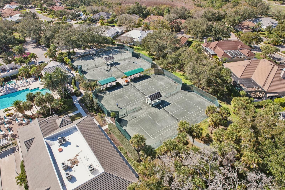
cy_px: 95
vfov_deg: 57.2
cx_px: 142
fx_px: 174
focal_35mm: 22
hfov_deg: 78.6
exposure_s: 1/1600
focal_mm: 8.38
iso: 150
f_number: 2.8
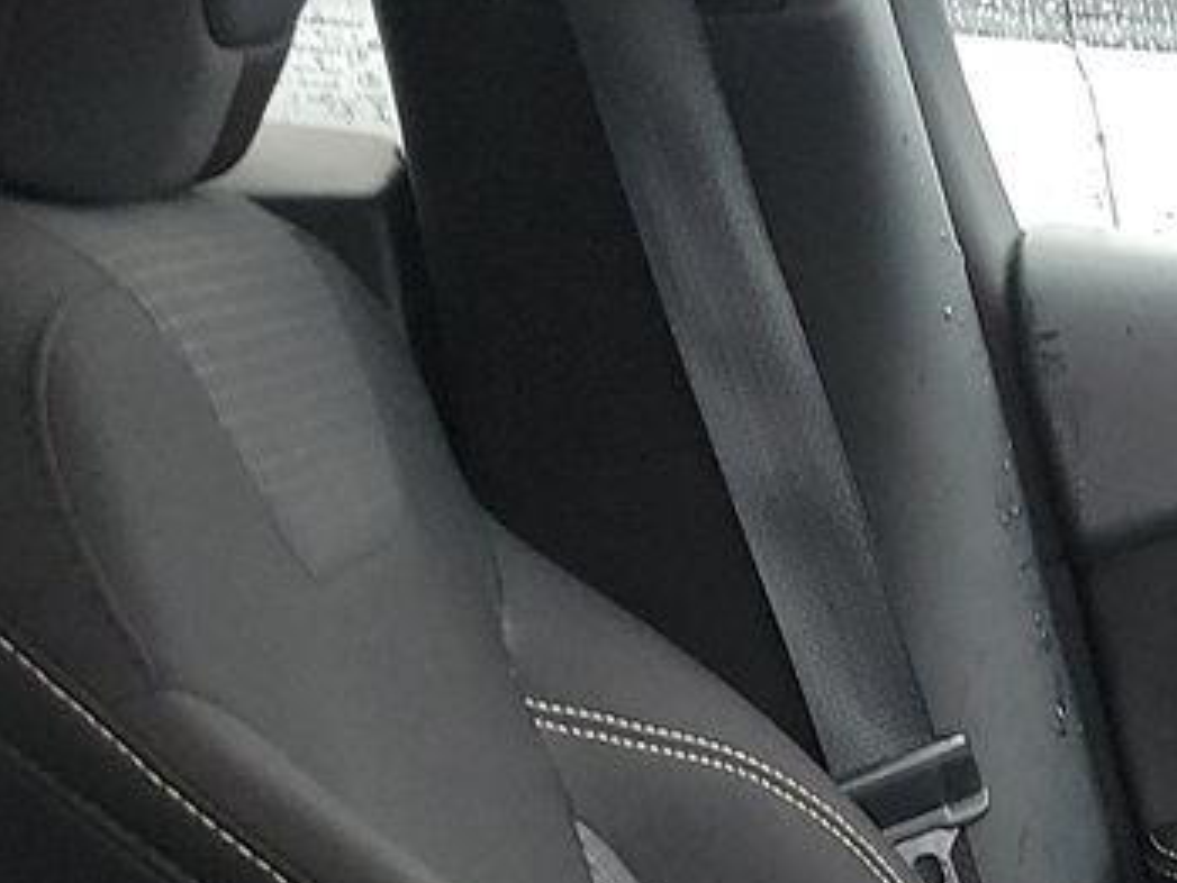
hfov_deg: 16.2
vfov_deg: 12.7
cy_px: 1392
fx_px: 3741
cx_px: 1828
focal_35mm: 110
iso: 431
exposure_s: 1/59
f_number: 1.8
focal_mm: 6.7
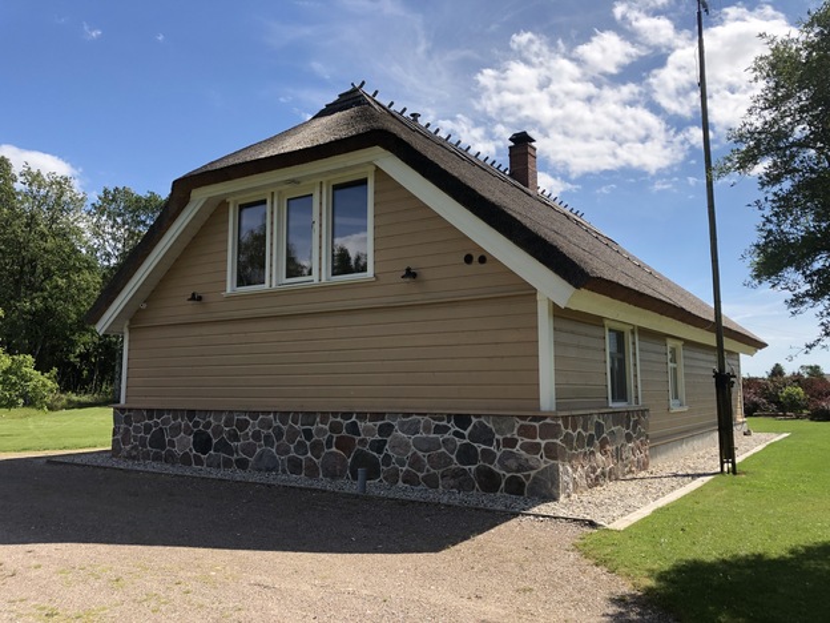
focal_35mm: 28
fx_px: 671
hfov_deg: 63.4
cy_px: 312
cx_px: 415
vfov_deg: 49.7
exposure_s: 1/1845
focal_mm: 3.99
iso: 20
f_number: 1.8
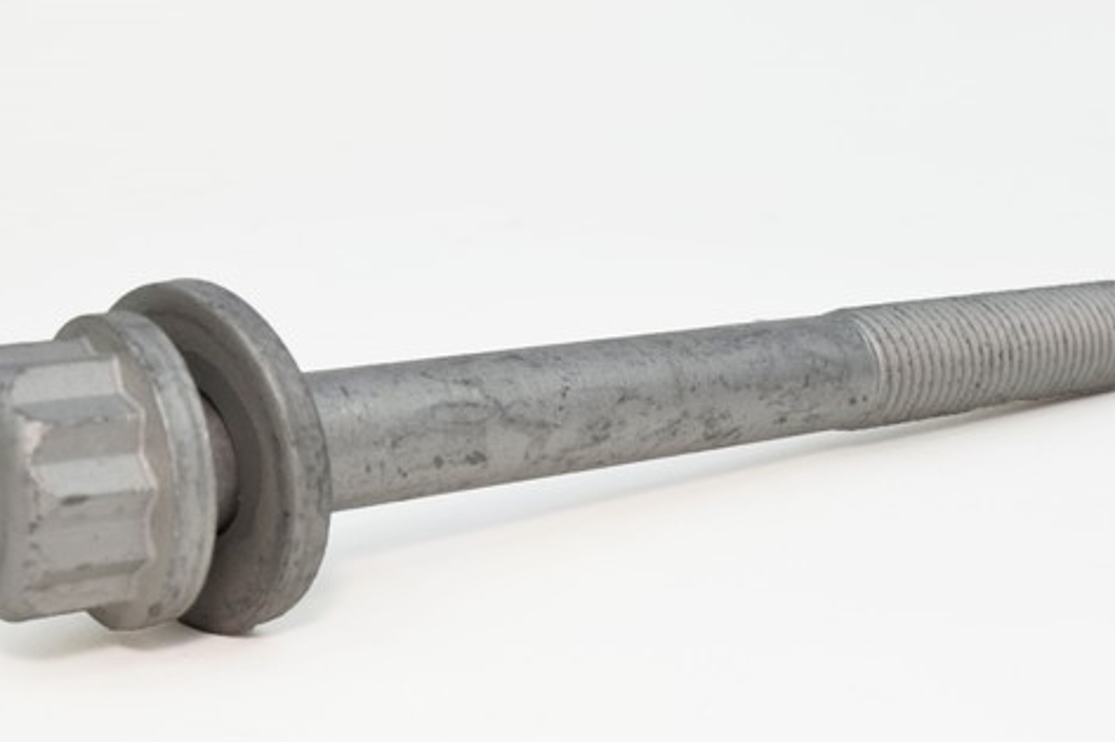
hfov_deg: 31.0
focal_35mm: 65
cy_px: 451
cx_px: 523
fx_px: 2012
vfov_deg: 20.9
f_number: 18
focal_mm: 32
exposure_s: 1/1.3
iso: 100
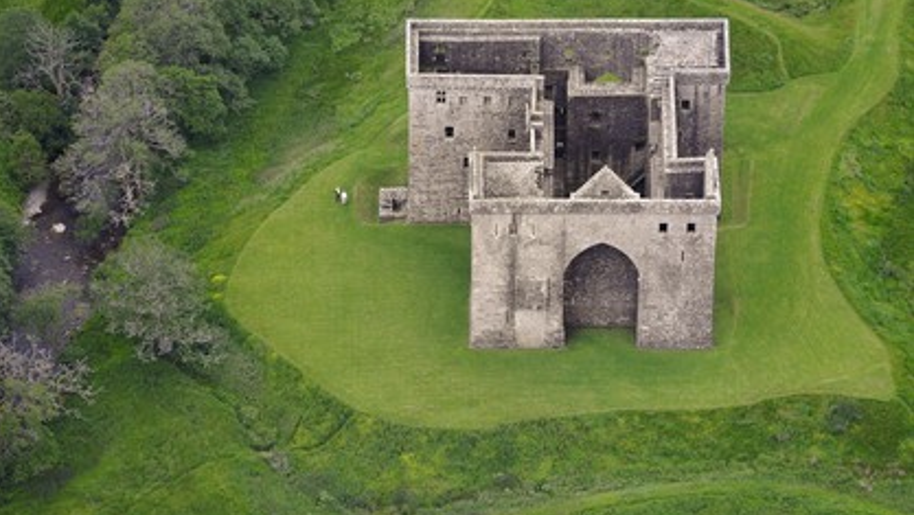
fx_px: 5116
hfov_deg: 10.2
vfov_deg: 5.8
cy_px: 256
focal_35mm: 211
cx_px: 456
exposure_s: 1/800
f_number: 3.2
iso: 400
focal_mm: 200
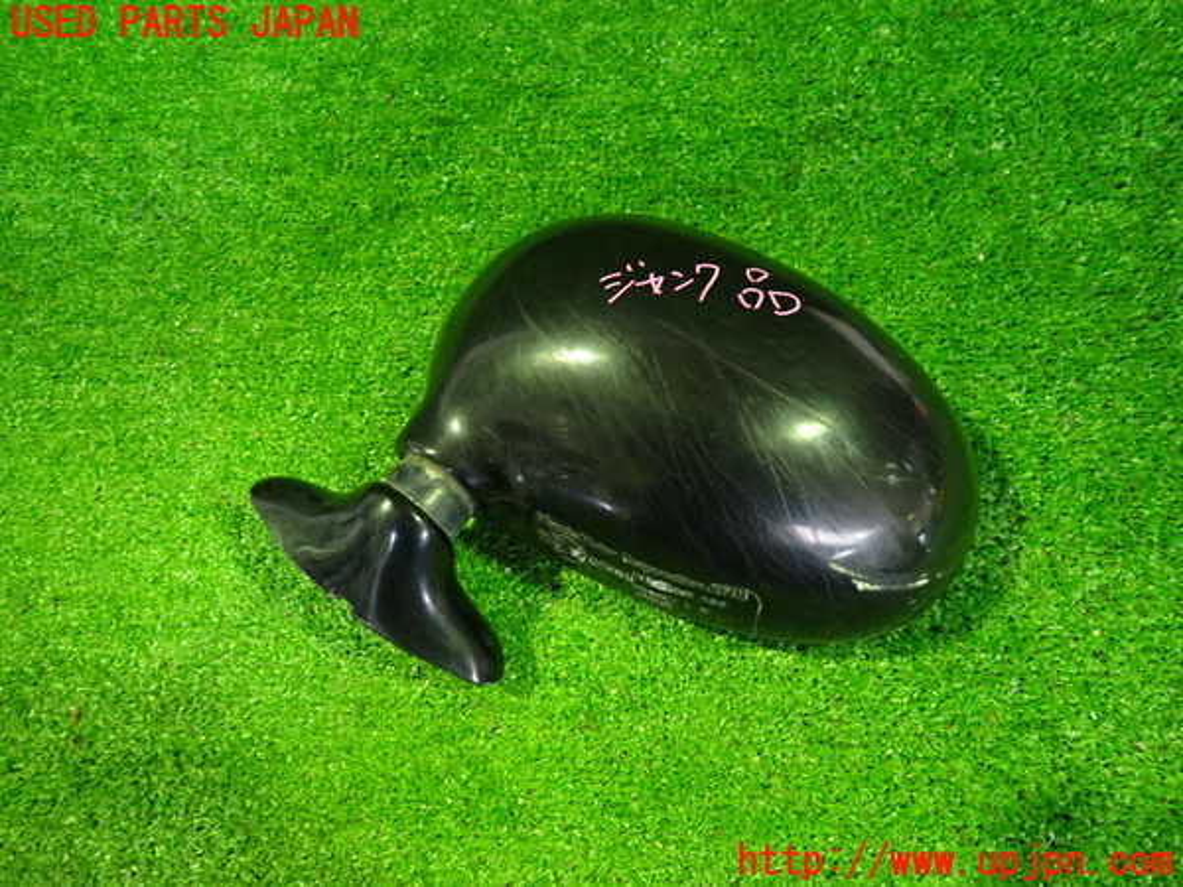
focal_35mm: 25
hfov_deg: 69.4
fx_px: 854
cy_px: 444
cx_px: 592
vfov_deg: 54.9
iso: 800
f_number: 2
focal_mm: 4.5
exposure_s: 1/20
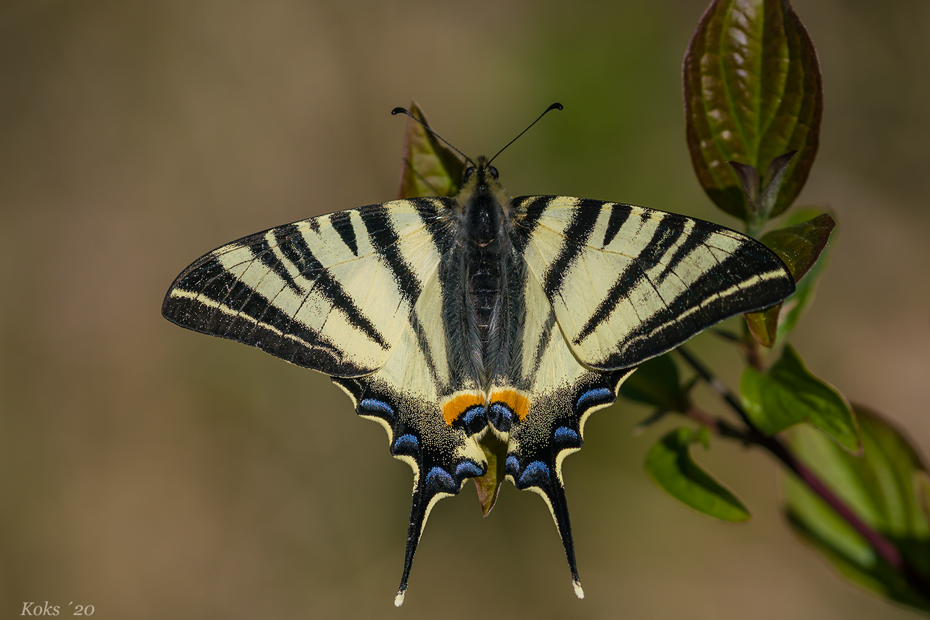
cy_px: 310
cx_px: 465
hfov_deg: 10.3
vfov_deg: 6.9
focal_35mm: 200
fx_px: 5166
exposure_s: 1/2500
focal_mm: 200
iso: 200
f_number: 5
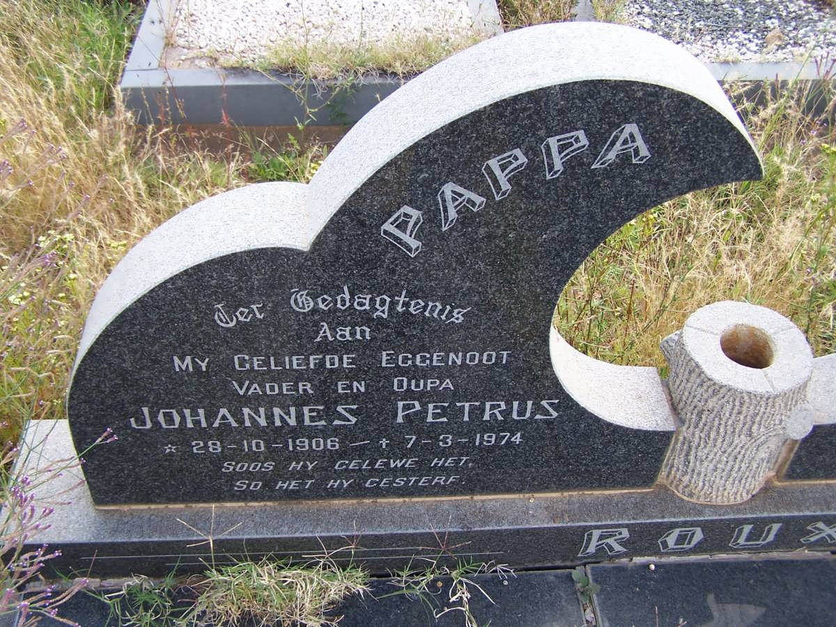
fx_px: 918
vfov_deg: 37.7
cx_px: 418
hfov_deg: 49.0
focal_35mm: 38
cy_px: 314
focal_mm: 6.3
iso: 80
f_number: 2.8
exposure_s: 1/180
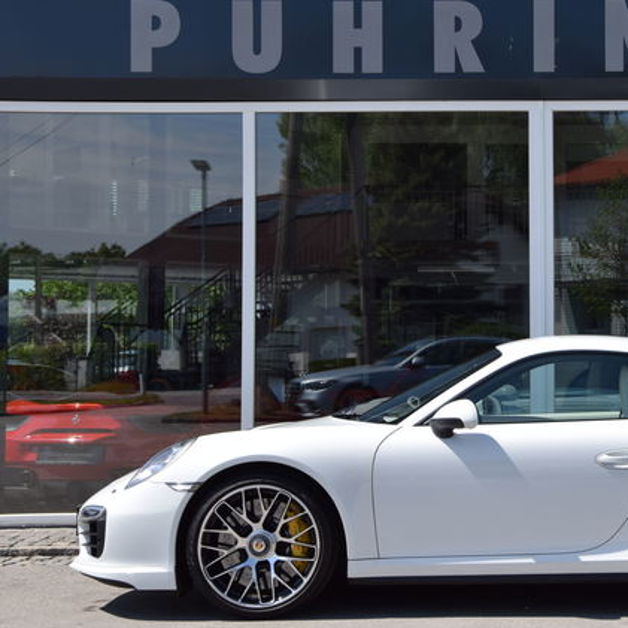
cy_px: 274
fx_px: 1621
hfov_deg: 21.5
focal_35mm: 79
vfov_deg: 21.9
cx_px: 549
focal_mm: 34
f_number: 10
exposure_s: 1/400
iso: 200
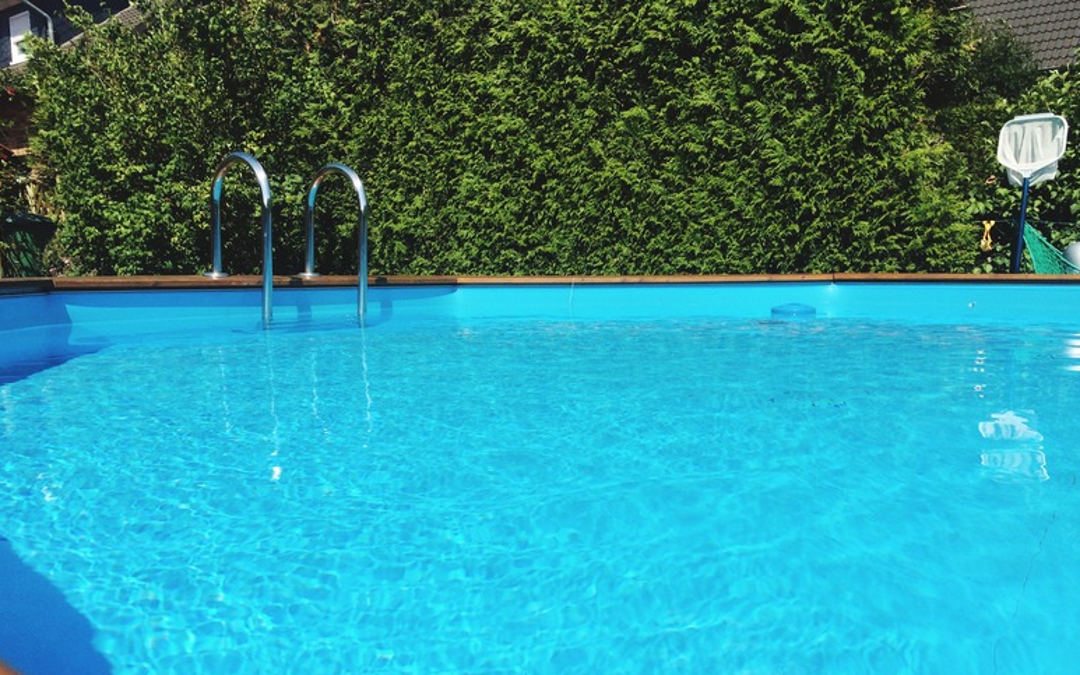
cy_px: 403
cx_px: 538
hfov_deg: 61.2
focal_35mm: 31
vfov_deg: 40.4
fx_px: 912
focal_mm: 4.15
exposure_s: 1/2740
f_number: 2.2
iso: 32
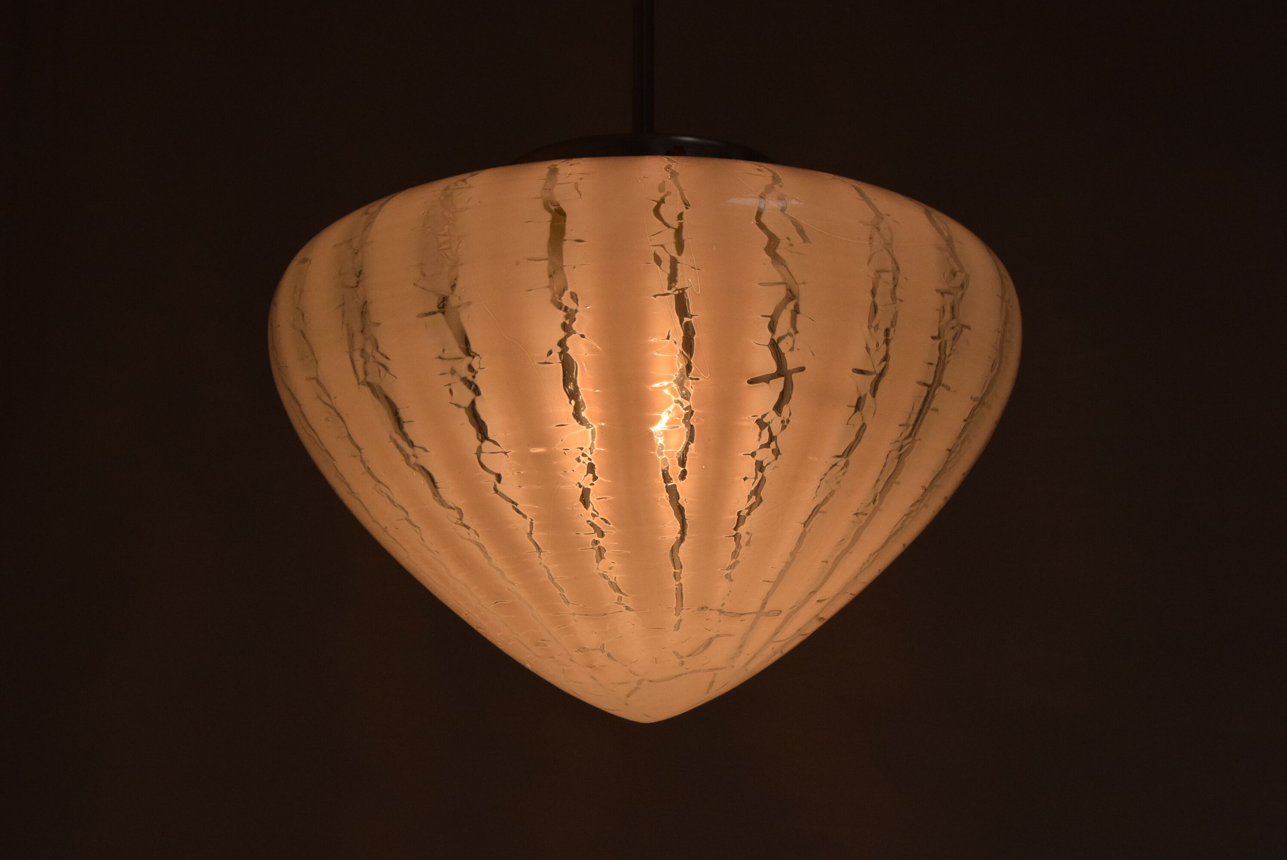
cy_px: 430
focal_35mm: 57
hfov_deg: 35.0
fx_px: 2039
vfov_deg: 23.8
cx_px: 644
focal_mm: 38
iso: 1600
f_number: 11
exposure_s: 1/500
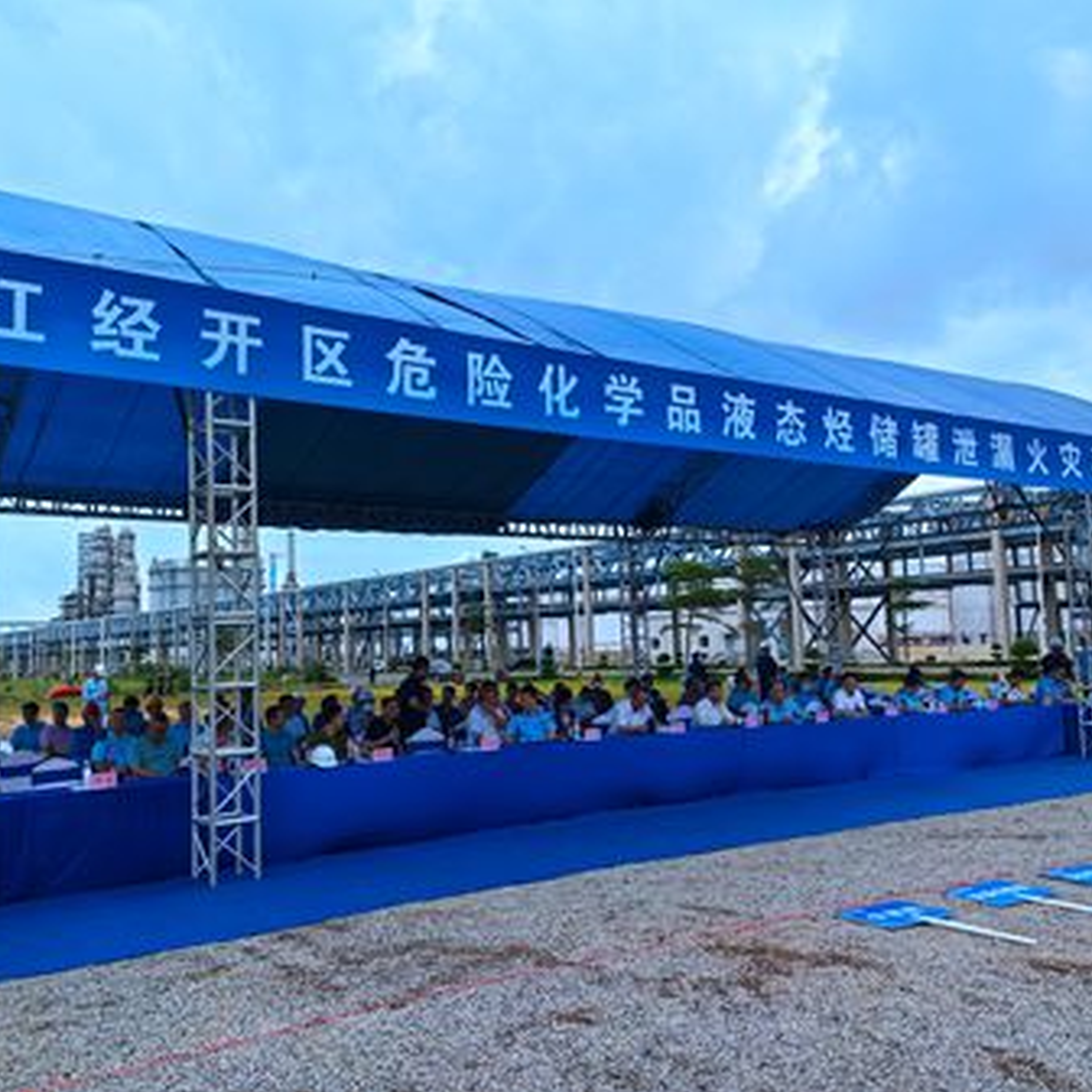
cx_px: 533
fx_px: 1142
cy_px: 546
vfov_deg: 51.1
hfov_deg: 51.1
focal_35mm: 32
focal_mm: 5.75
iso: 50
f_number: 2
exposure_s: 1/2119
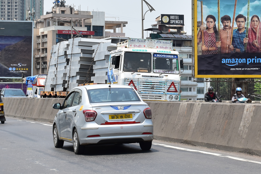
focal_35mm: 118
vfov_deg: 11.6
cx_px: 240
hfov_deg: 17.1
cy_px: 50
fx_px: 856
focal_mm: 35
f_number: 11
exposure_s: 1/500
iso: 400
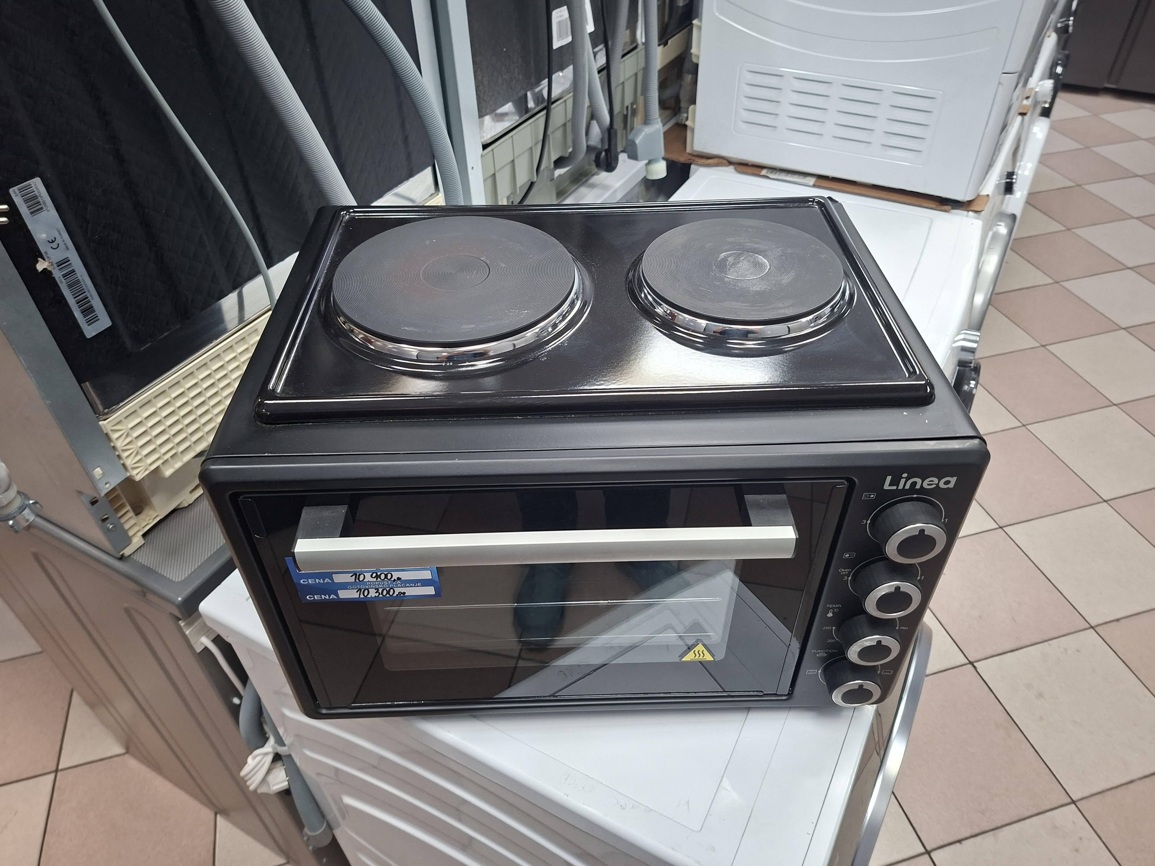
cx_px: 578
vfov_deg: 58.9
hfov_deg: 73.9
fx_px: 767
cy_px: 433
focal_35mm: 23
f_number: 1.8
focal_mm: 5.54
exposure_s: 1/50
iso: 200
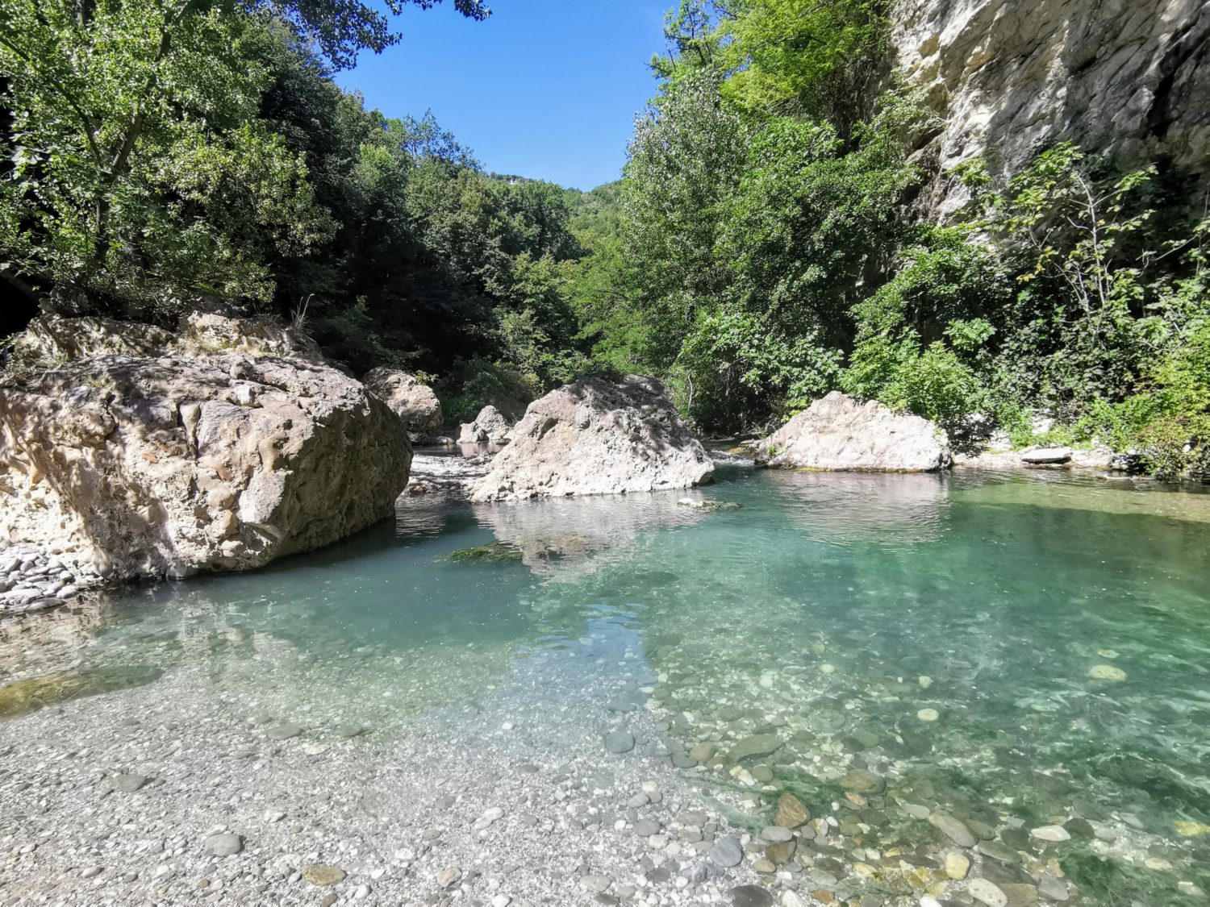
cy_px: 454
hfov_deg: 91.0
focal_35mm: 17
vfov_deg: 74.7
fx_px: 594
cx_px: 605
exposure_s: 1/522
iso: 50
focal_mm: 2.26
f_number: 2.2
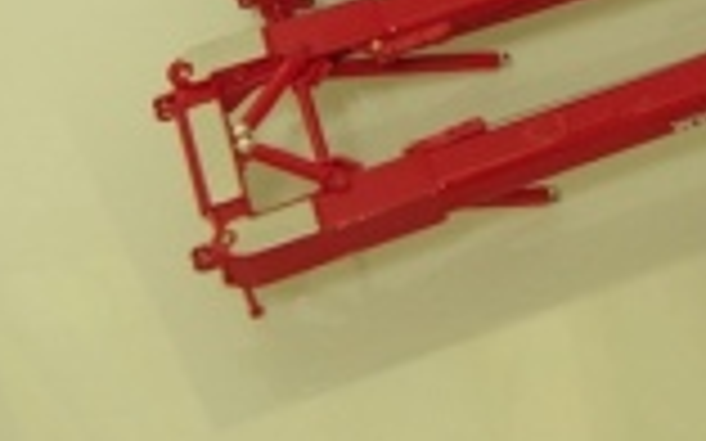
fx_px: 2577
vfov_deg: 9.5
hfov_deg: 14.8
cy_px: -202
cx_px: 962
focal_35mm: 134
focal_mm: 31
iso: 800
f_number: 5
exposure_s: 1/25
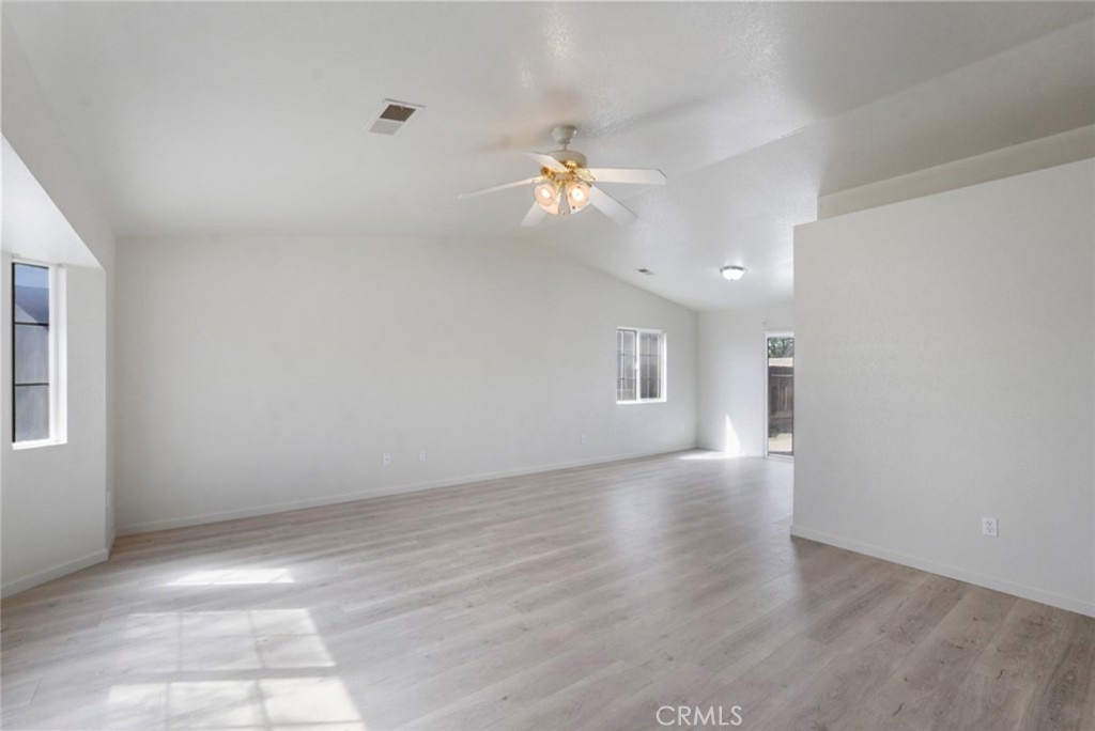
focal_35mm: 16
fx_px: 487
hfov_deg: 96.7
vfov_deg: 73.8
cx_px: 548
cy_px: 366
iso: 640
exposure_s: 1/30
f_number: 8
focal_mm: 16
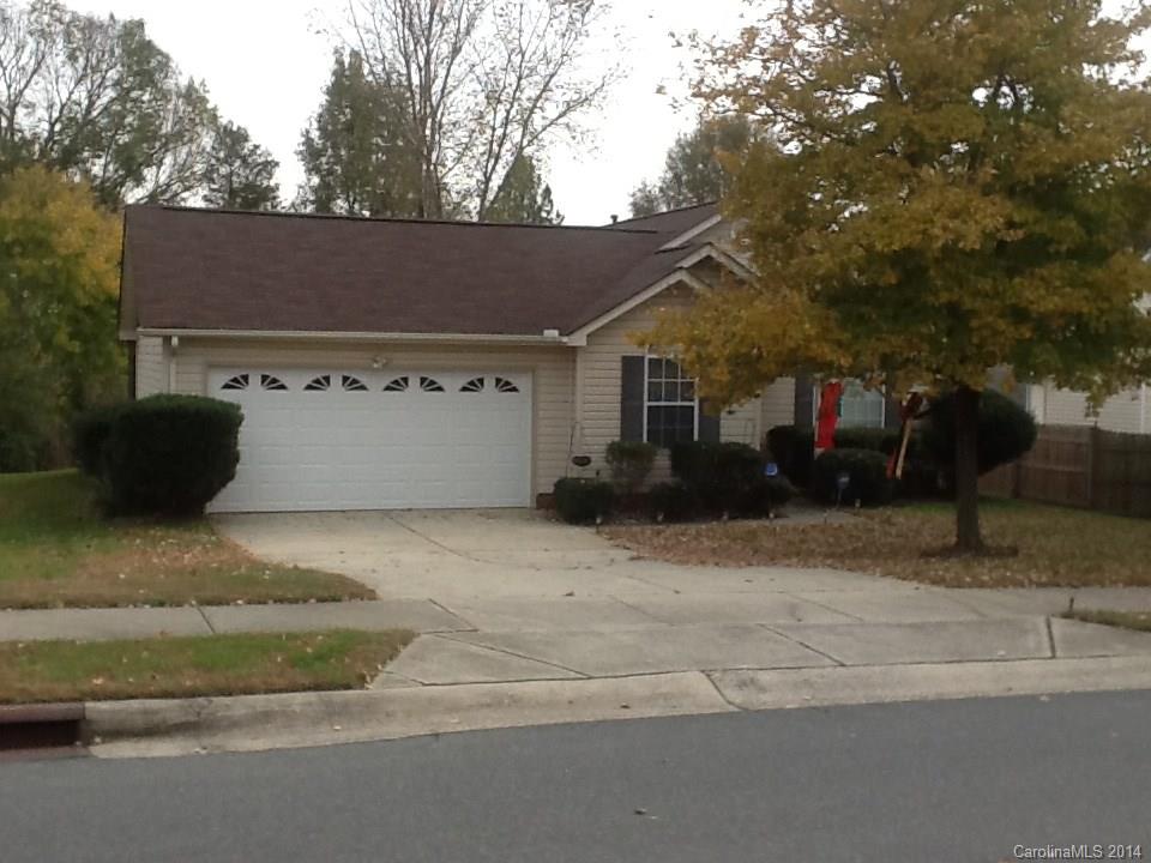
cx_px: 576
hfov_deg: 42.9
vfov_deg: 32.9
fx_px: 1463
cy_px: 432
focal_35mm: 44
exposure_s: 1/514
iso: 40
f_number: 2.4
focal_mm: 2.03
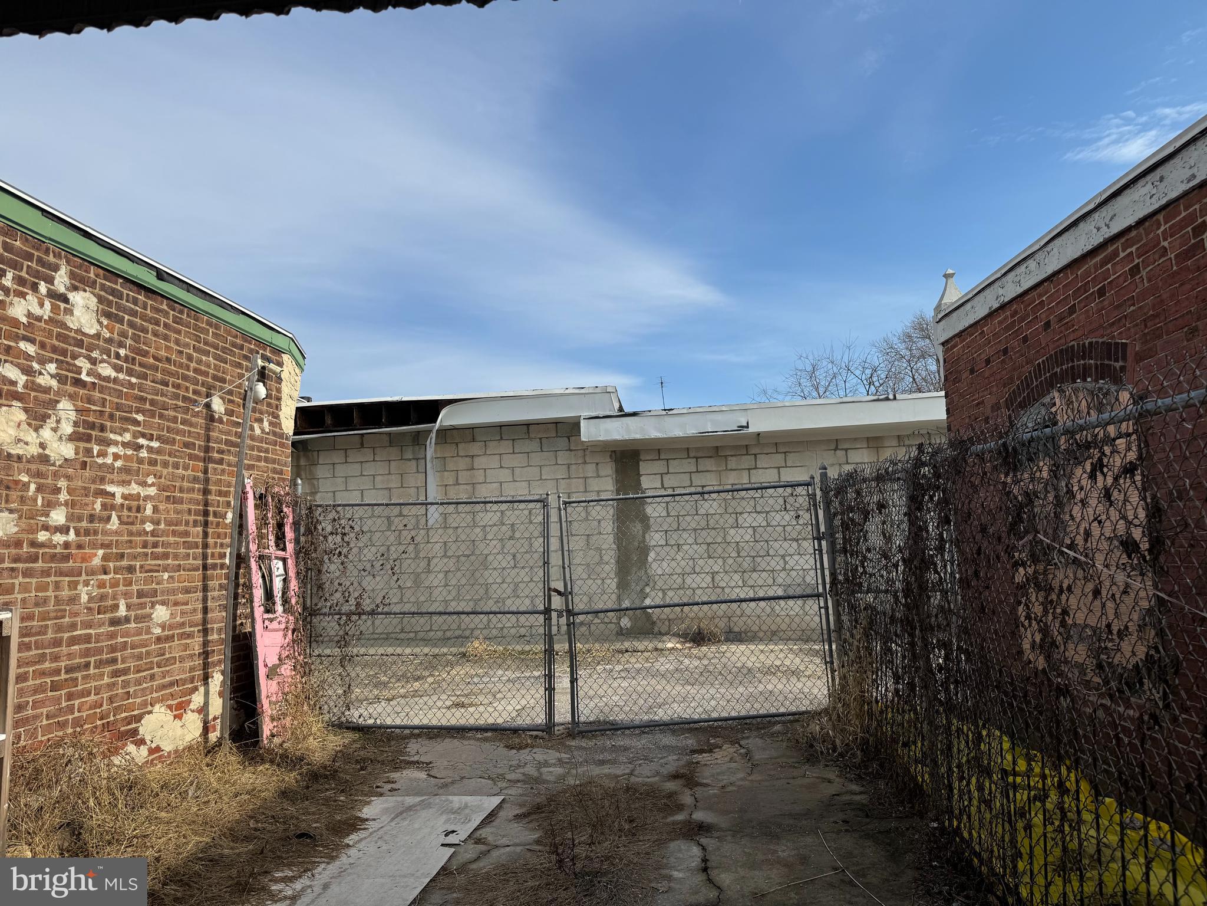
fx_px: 837
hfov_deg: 71.6
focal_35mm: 24
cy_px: 453
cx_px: 604
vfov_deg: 56.8
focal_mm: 6.76
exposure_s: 1/5348
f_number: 1.78
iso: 80
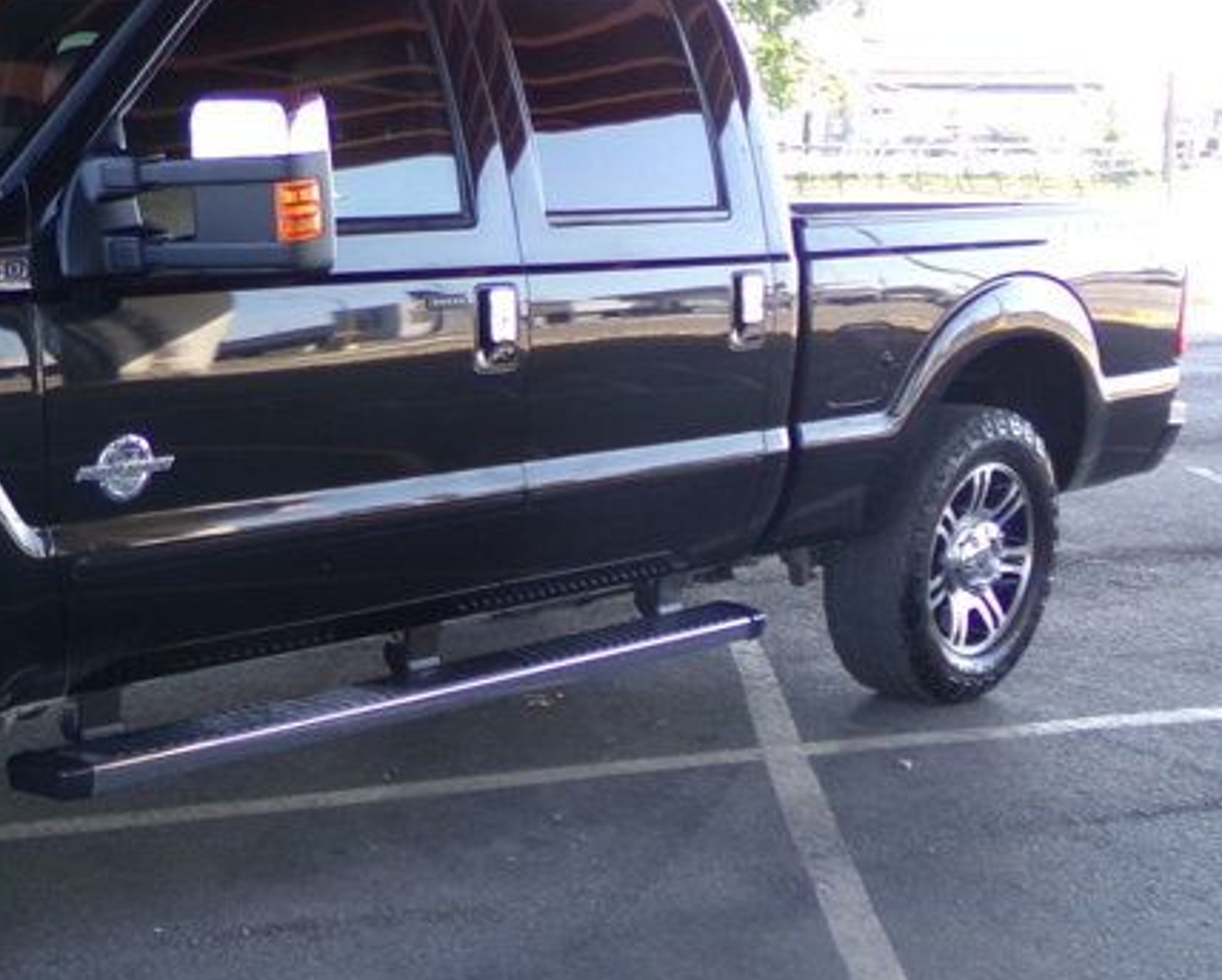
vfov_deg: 27.1
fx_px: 2027
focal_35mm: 56
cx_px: 17
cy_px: 626
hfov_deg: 31.2
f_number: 3.7
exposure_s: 1/60
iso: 100
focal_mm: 4.3
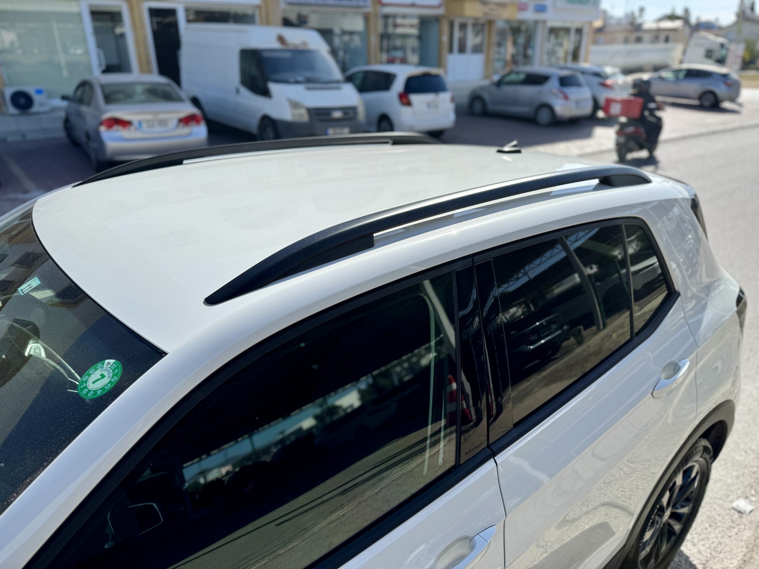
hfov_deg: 71.6
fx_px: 526
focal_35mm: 24
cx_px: 380
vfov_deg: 56.8
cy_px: 284
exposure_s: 1/4608
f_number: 1.78
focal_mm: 6.76
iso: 80
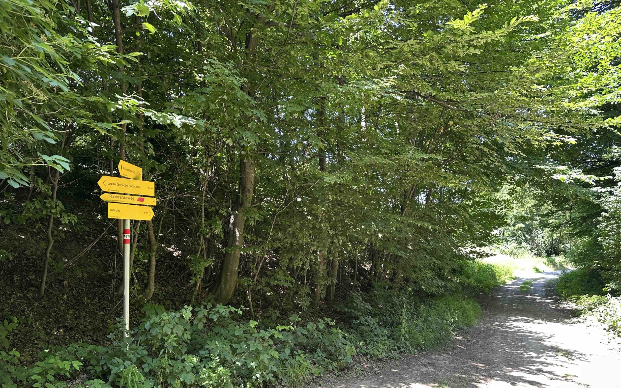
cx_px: 315
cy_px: 238
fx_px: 440
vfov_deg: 47.3
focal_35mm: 26
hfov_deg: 70.4
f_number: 1.78
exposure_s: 1/121
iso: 80
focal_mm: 6.86
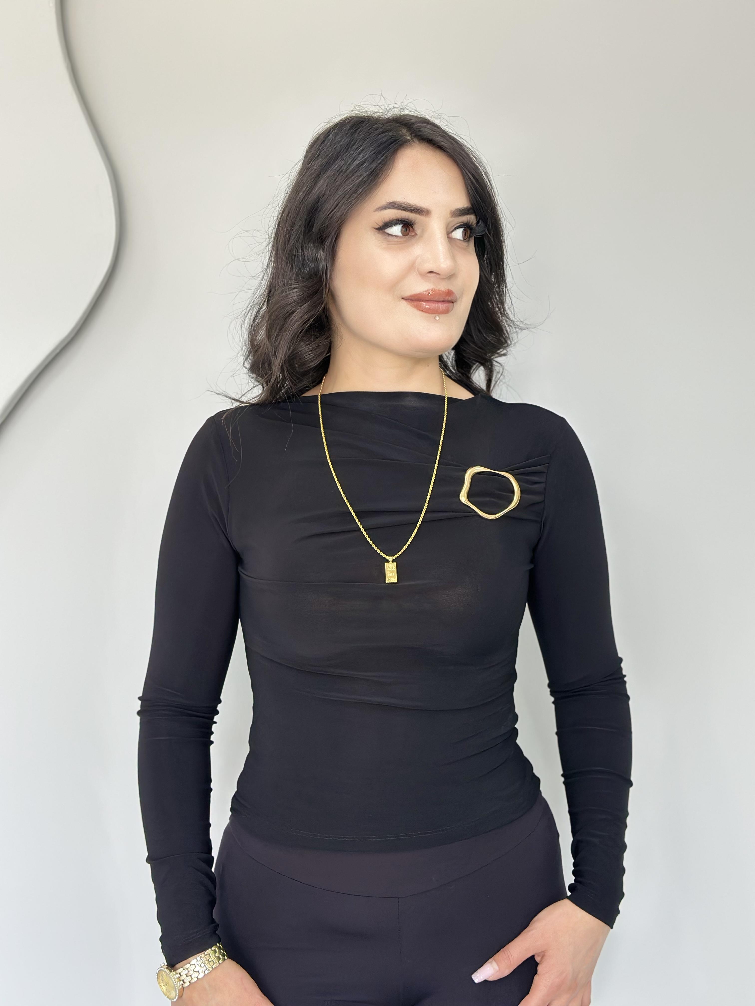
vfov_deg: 39.7
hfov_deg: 30.3
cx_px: 378
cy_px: 503
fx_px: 1396
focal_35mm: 48
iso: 125
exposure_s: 1/50
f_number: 1.78
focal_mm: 6.86
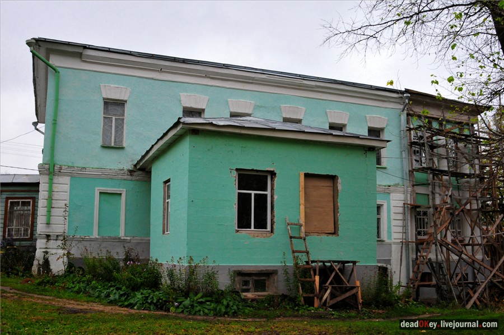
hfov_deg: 53.2
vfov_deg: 36.8
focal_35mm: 36
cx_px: 252
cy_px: 168
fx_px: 503
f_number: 7.1
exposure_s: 1/250
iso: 1000
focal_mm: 24
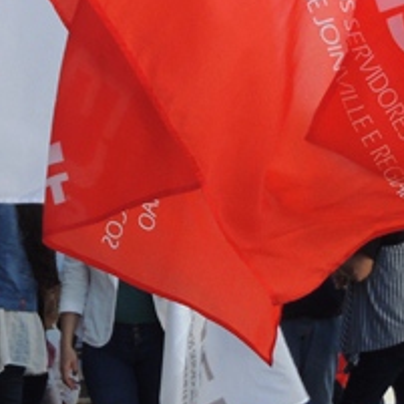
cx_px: -163
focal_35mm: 316
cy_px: -28
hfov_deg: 5.5
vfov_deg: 5.5
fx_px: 4173
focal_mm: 16
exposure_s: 1/400
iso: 110
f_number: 4.1
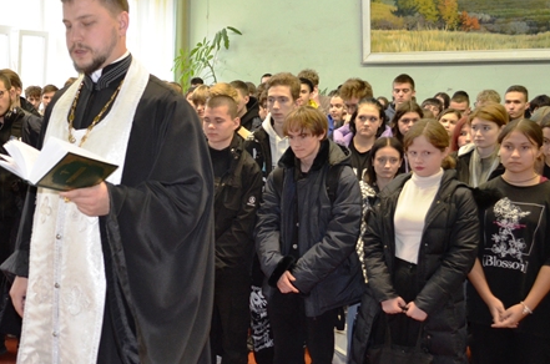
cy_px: 212
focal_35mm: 49
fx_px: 747
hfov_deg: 39.4
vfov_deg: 27.4
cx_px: 143
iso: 800
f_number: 3.5
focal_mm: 18
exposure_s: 1/60
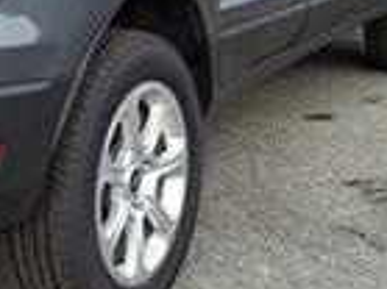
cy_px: 3
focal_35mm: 98
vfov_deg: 14.8
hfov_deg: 19.2
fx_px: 1095
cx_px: -36
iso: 40
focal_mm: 3.58
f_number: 1.9
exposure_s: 1/357
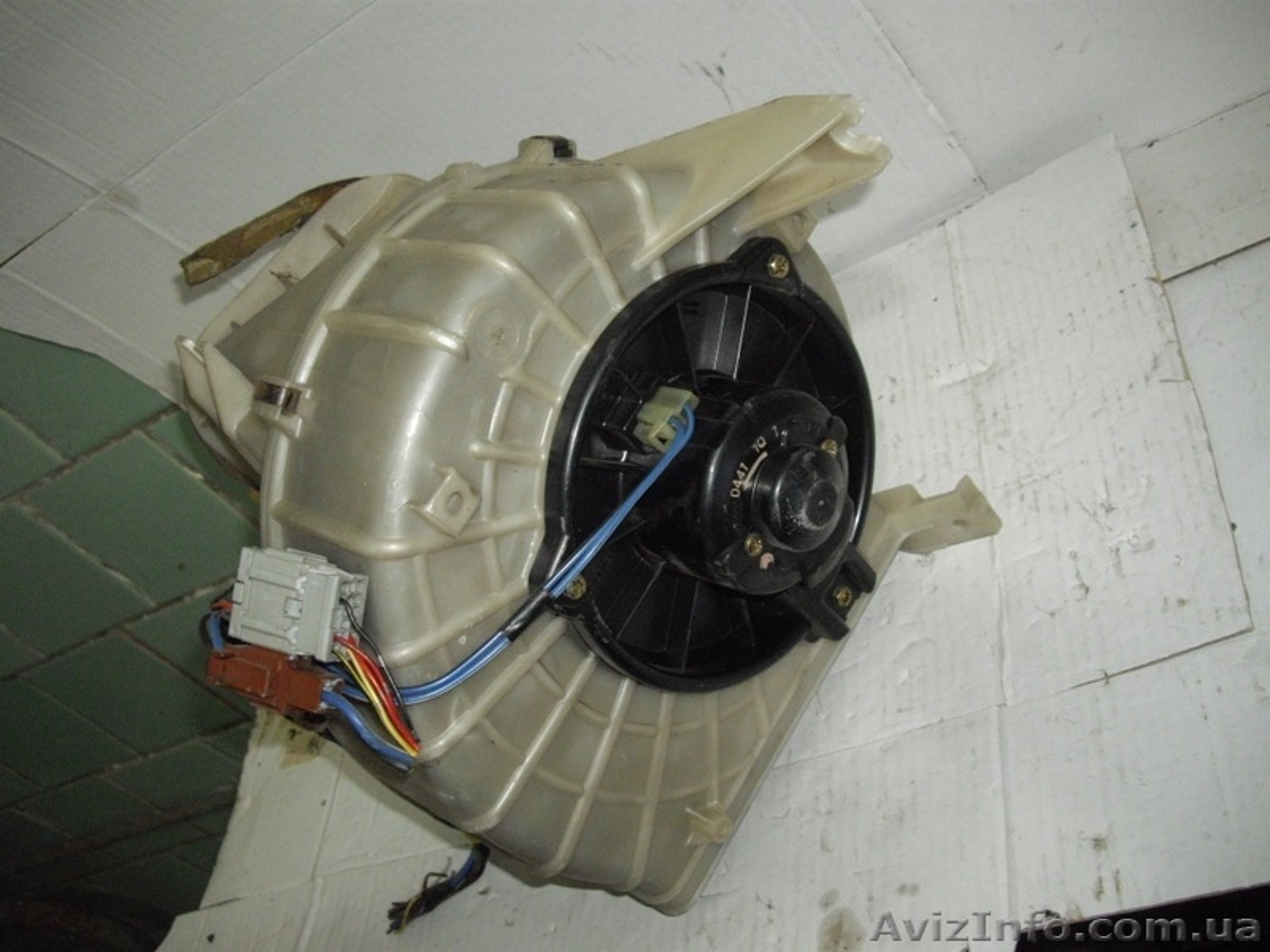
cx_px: 635
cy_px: 476
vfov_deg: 37.7
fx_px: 1394
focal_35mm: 38
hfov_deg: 49.0
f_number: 2.8
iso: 400
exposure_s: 1/40
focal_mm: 7.9
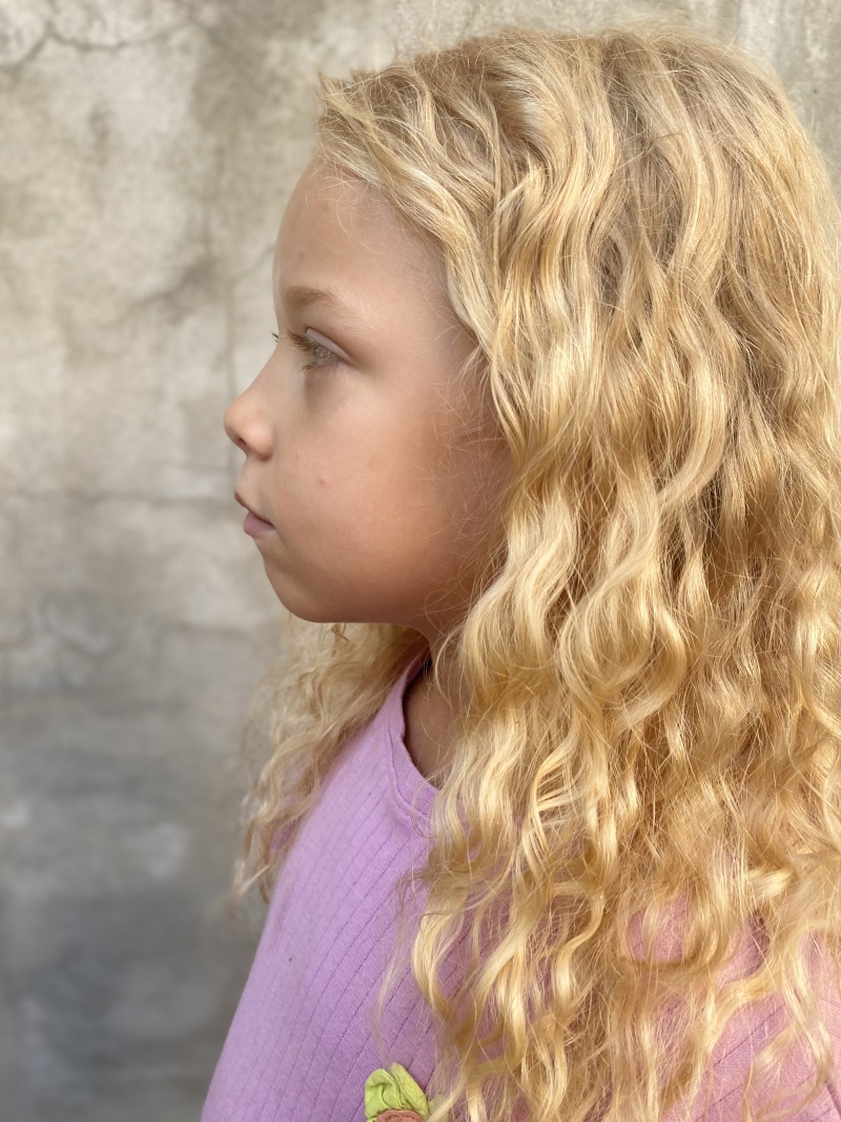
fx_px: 842
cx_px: 420
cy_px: 561
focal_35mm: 26
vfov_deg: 67.3
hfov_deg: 53.1
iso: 50
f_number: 1.8
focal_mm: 4.25
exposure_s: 1/121
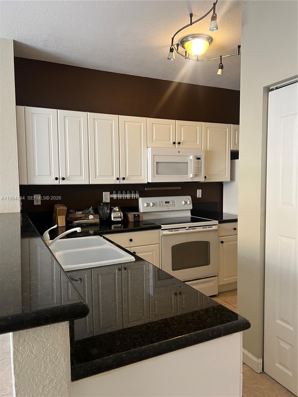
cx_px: 149
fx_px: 298
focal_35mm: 26
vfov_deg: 67.3
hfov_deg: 53.1
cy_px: 198
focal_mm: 5.7
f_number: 1.5
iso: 160
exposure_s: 1/60
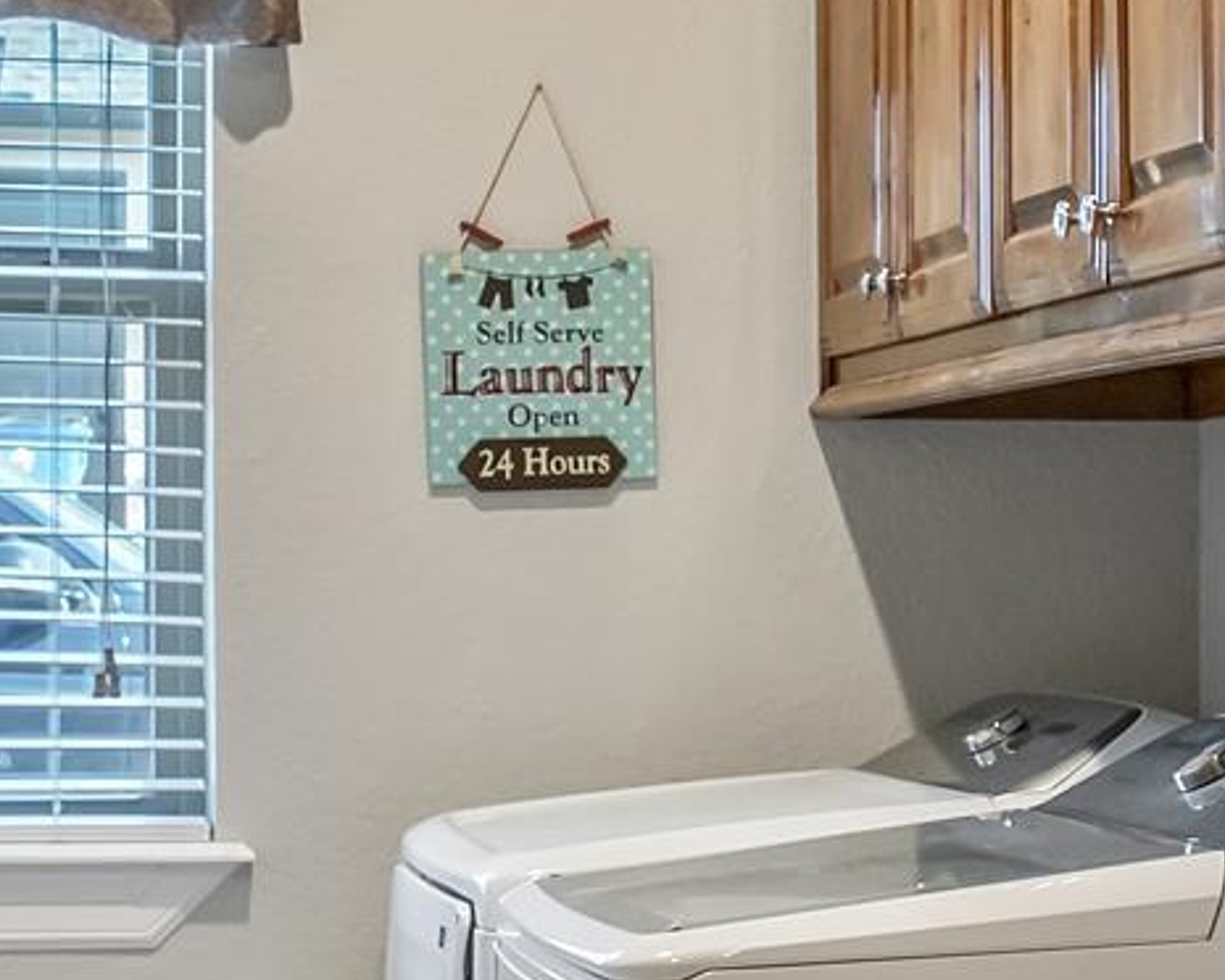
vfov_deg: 13.3
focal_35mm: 116
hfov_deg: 16.5
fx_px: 4206
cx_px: 846
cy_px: 494
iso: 800
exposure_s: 1/15
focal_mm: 23
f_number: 8
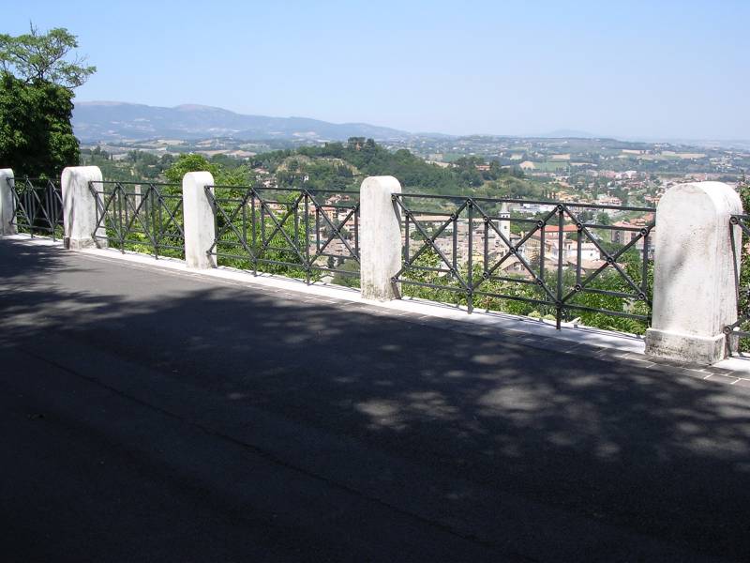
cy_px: 282
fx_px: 823
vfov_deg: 37.7
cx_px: 375
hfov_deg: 49.0
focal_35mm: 38
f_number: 5.6
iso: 100
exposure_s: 1/220
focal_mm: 5.8
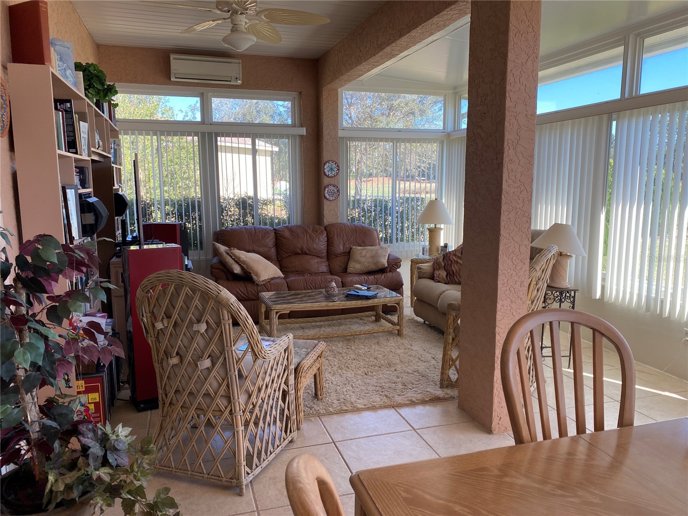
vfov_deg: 53.1
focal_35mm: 26
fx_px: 517
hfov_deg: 67.3
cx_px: 344
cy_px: 258
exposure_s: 1/167
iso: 32
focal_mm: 4.25
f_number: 1.8
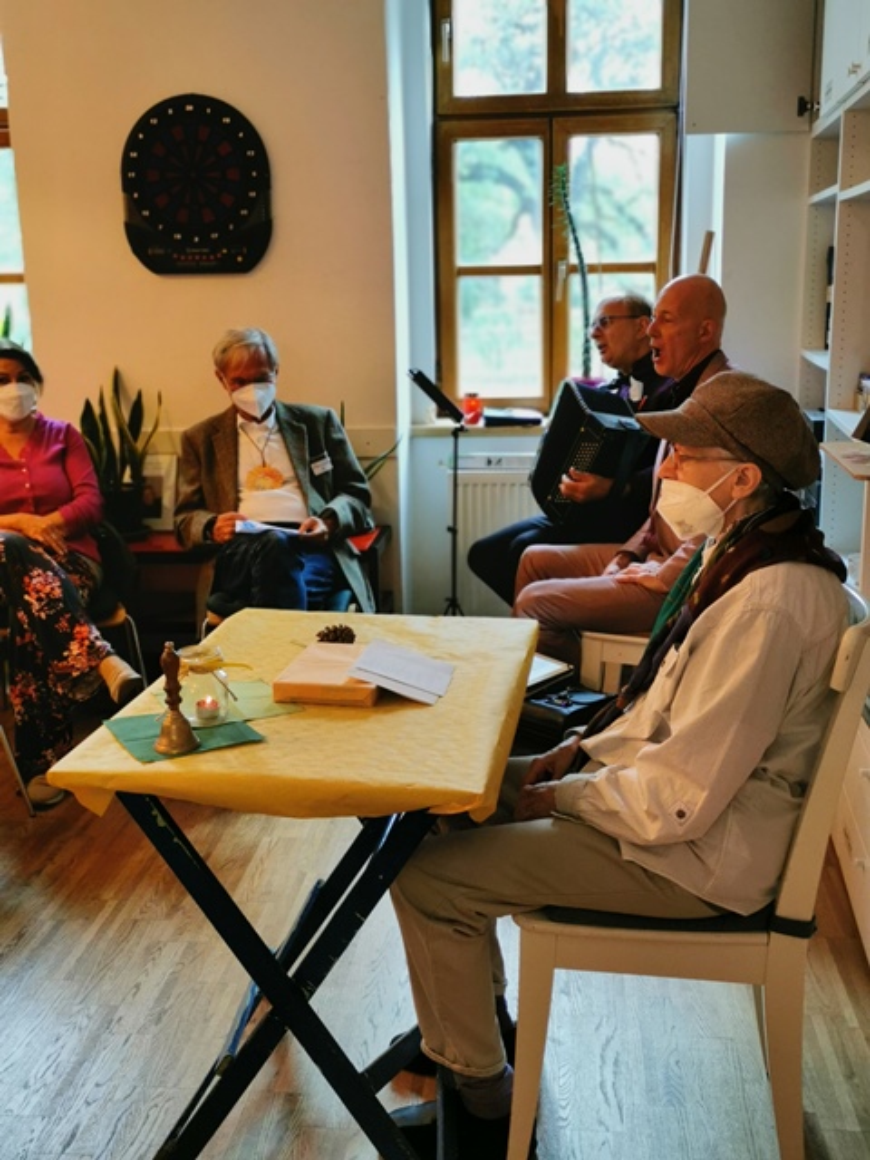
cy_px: 580
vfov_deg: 45.8
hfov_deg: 35.1
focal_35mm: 41
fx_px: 1374
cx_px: 435
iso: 125
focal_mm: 5.58
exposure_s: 1/50
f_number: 1.8
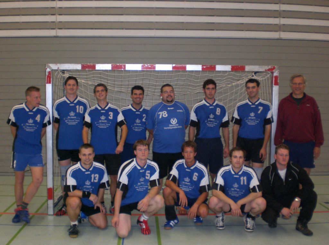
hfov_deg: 49.1
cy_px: 122
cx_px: 164
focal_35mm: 38
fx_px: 360
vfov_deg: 37.6
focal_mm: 6.3
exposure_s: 1/60
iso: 200
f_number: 3.1
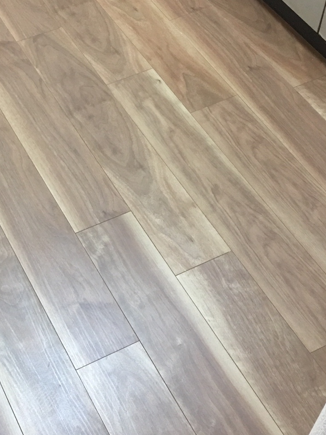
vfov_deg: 33.8
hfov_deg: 25.4
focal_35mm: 57
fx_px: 716
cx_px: 91
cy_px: 224
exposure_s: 1/8
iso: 100
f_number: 2.2
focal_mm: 4.15
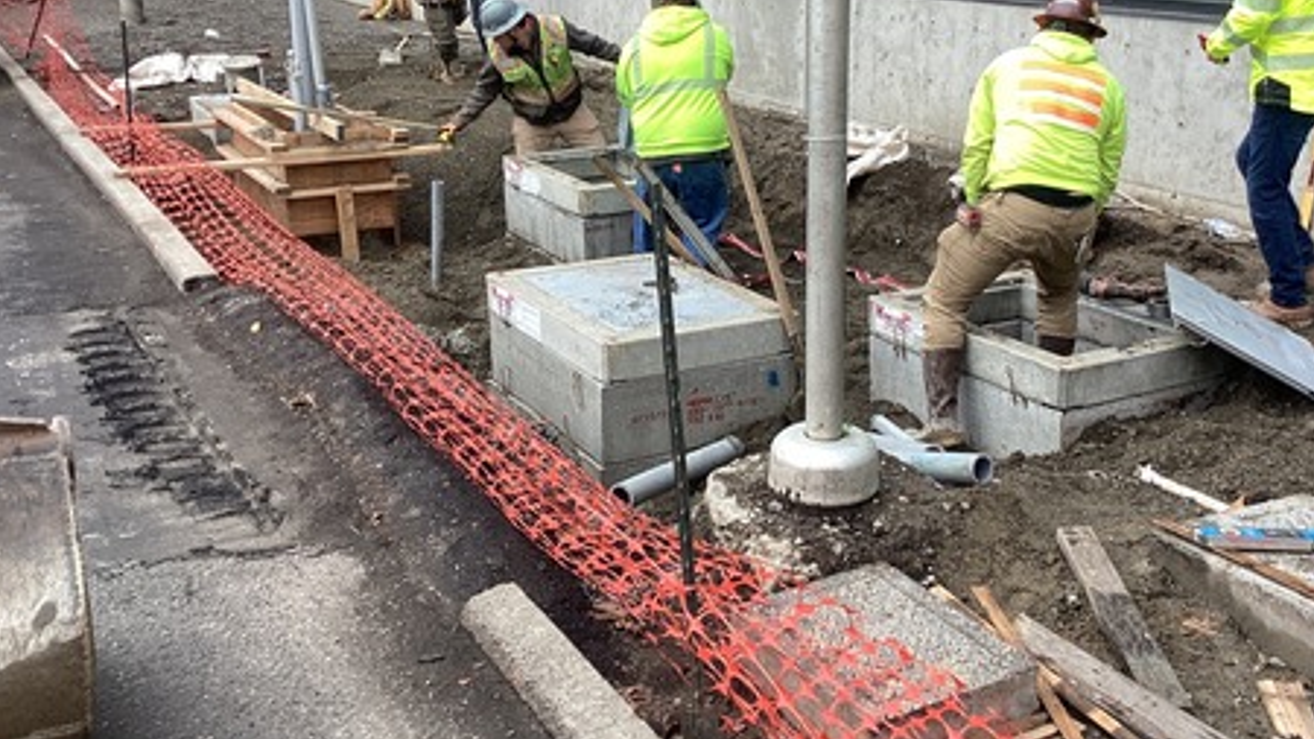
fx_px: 1463
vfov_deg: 28.2
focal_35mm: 42
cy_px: 272
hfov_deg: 48.3
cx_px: 733
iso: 40
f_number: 2.4
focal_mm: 3.3
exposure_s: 1/120
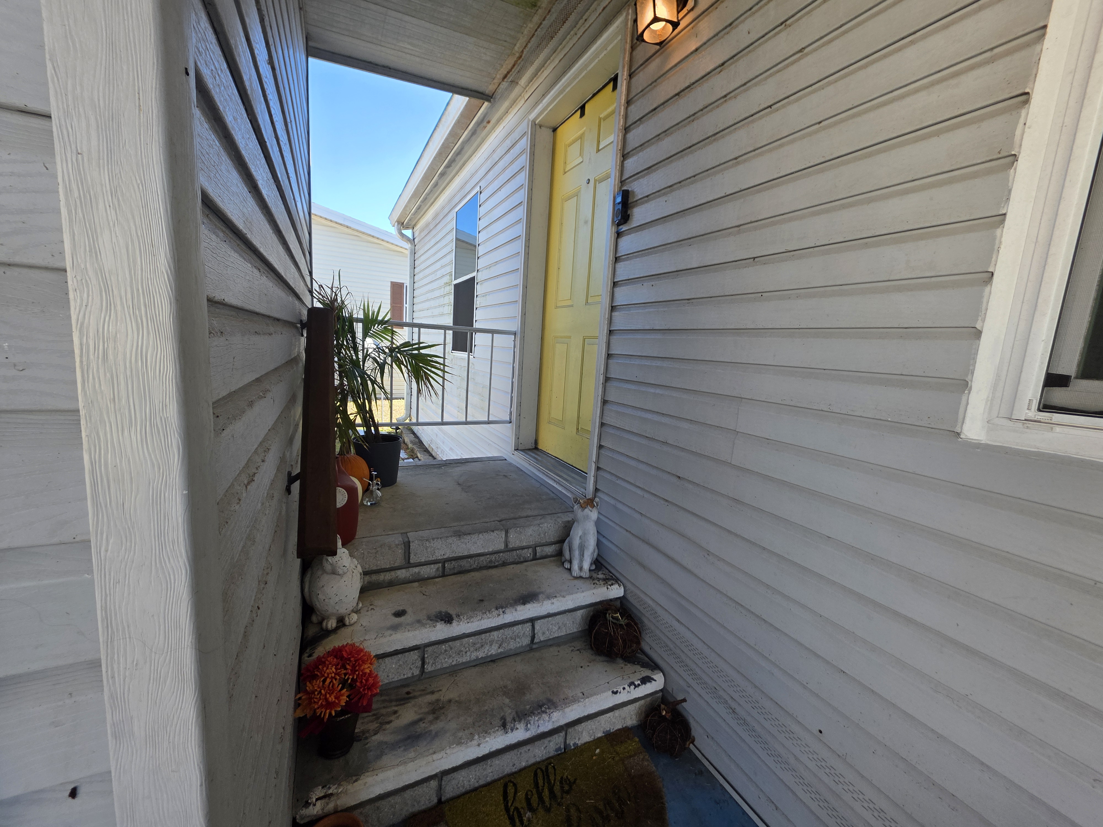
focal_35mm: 13
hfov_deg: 106.2
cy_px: 414
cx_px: 552
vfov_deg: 89.9
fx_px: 414
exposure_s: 1/477
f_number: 1.9
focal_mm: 2.2
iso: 40
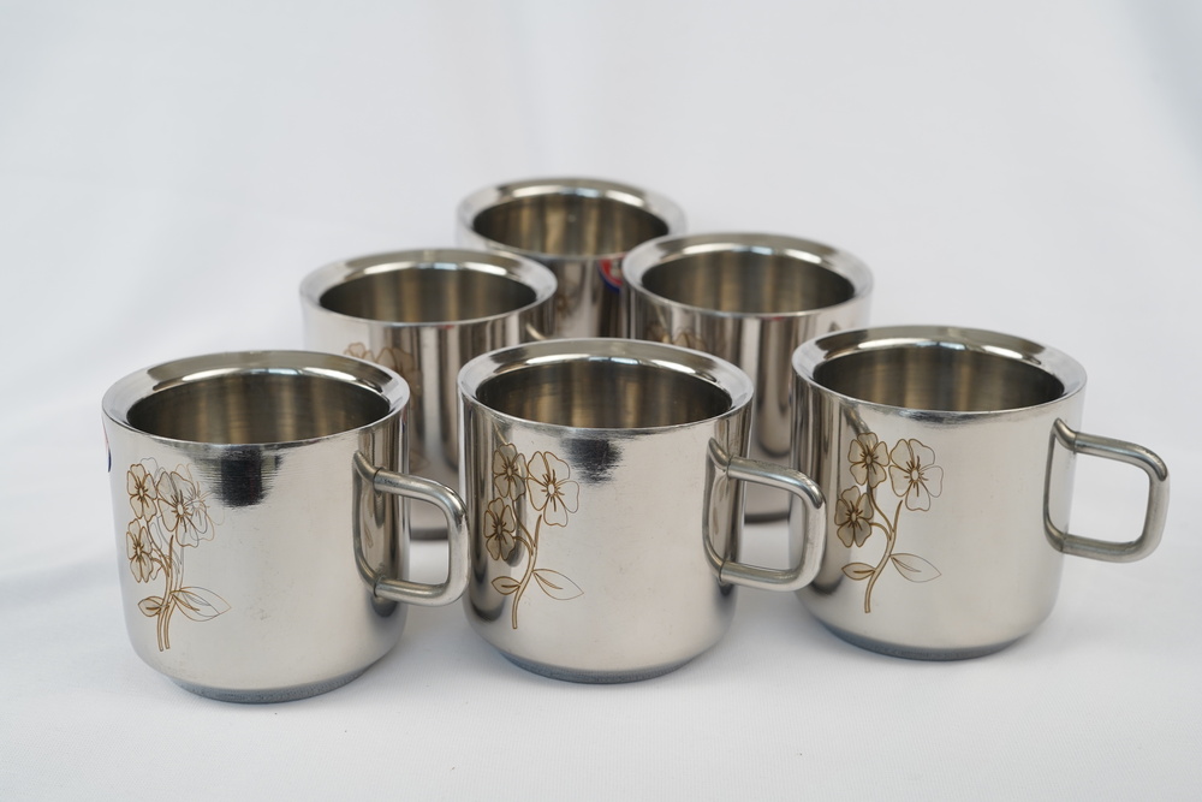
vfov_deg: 27.0
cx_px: 601
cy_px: 401
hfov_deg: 39.6
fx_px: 1670
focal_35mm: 50
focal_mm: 50
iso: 500
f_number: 8
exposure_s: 1/100
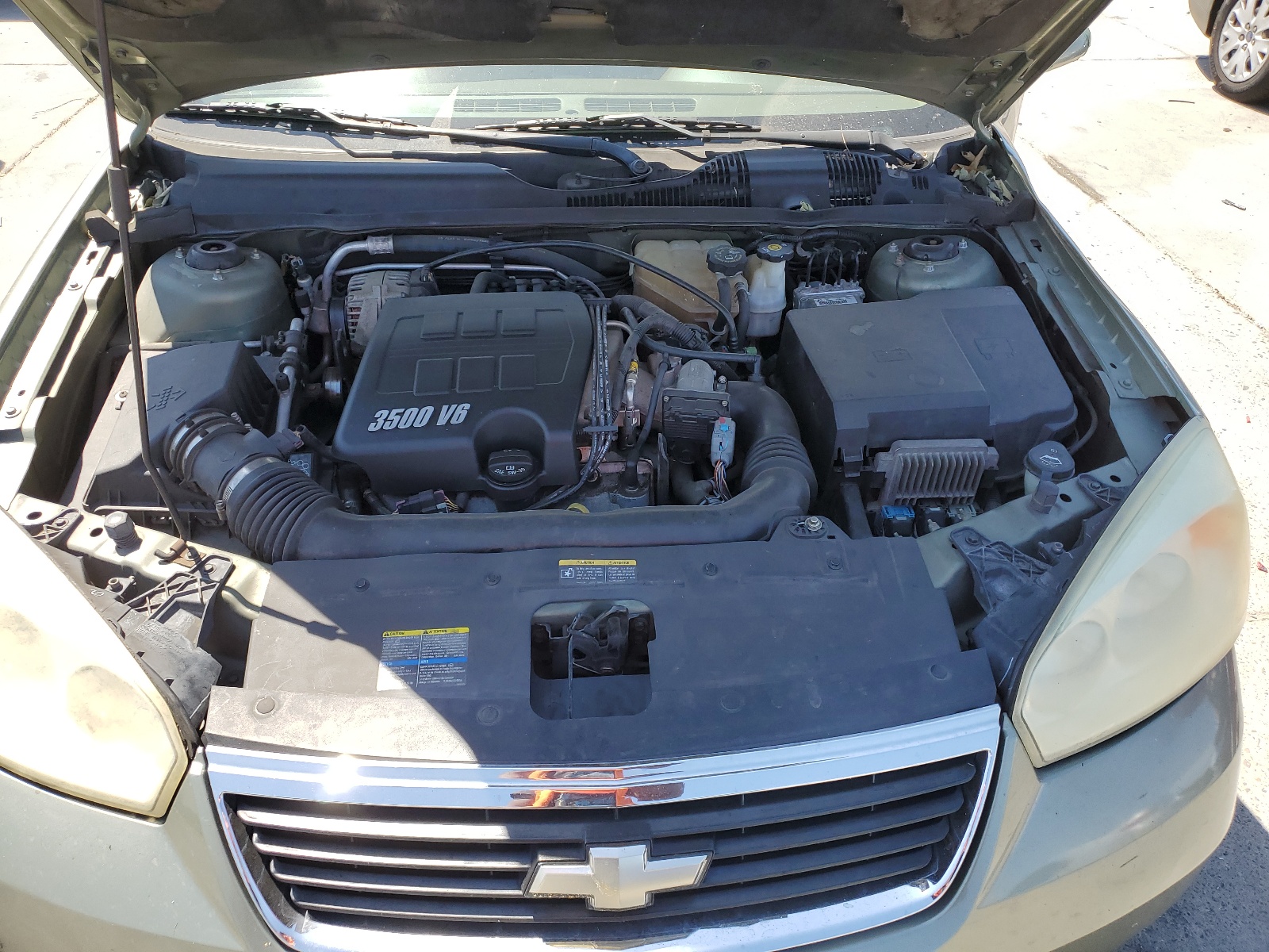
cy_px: 476
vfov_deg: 53.1
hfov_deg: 67.3
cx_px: 634
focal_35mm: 26
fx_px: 953
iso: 50
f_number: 1.5
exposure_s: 1/909
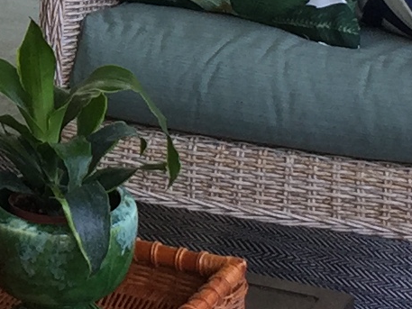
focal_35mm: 207
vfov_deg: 7.1
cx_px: -160
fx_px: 2464
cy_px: -102
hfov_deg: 9.4
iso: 32
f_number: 2.2
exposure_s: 1/120
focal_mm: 4.15
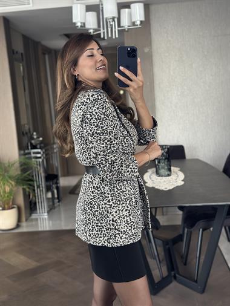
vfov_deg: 39.6
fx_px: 425
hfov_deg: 30.3
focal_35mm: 48
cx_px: 115
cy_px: 153
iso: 400
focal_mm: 6.86
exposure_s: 1/60
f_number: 1.78
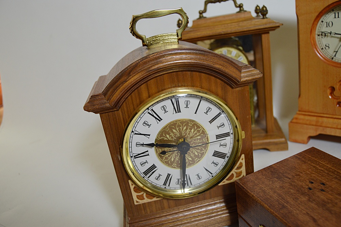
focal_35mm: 28
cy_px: 114
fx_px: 270
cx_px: 170
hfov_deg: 64.6
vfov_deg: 45.6
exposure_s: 1/80
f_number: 4.5
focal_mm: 19
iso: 400
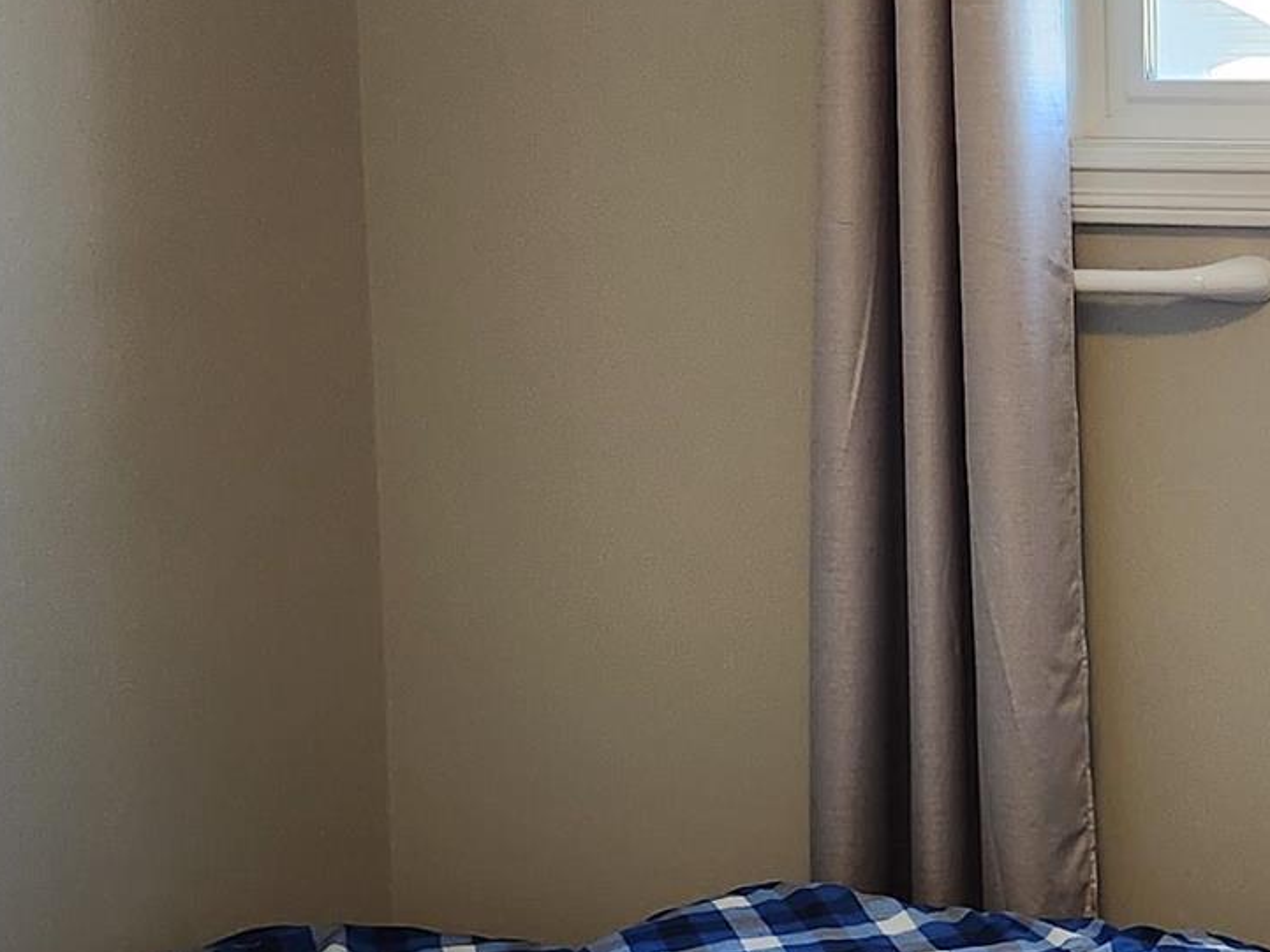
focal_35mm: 98
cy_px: 345
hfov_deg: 19.4
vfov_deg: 15.1
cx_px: 1274
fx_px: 3596
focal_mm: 5.54
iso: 250
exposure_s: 1/120
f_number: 1.8
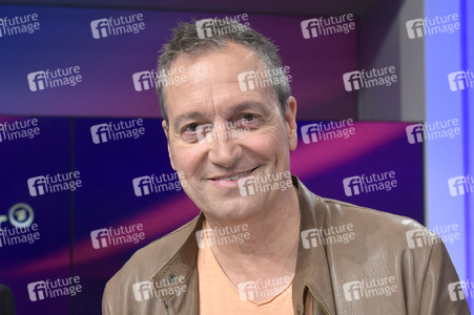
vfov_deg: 24.6
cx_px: 237
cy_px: 158
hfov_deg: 36.3
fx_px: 724
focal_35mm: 55
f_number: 6.3
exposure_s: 1/200
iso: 1600
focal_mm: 55
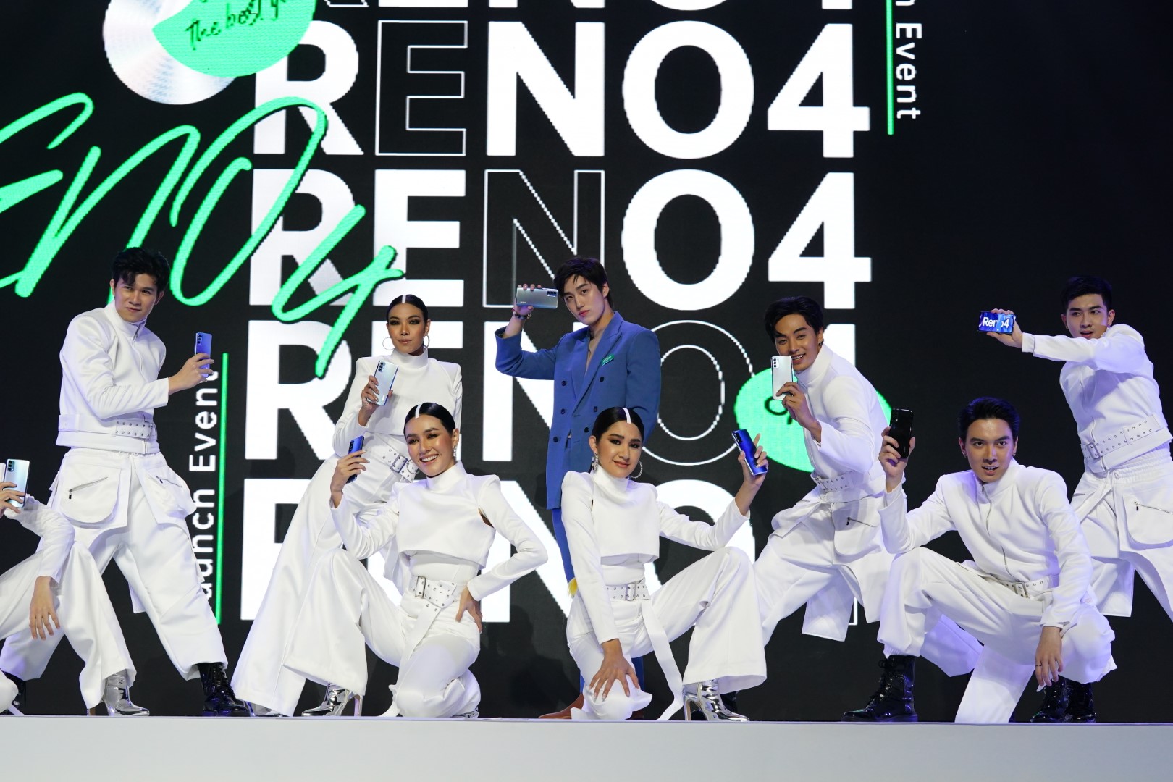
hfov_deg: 28.8
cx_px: 586
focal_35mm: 70
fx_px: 2281
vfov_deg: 19.5
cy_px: 391
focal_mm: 70
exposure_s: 1/200
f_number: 7.1
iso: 3200
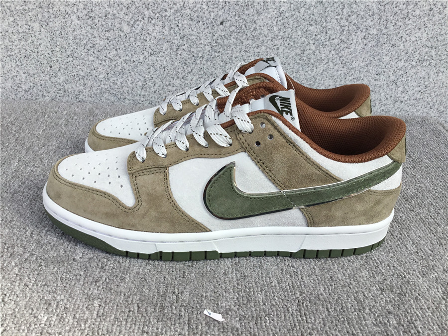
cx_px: 224
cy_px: 168
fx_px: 401
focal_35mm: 31
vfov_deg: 45.4
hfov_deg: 58.4
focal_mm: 3.3
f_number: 2.4
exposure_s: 1/570
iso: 25
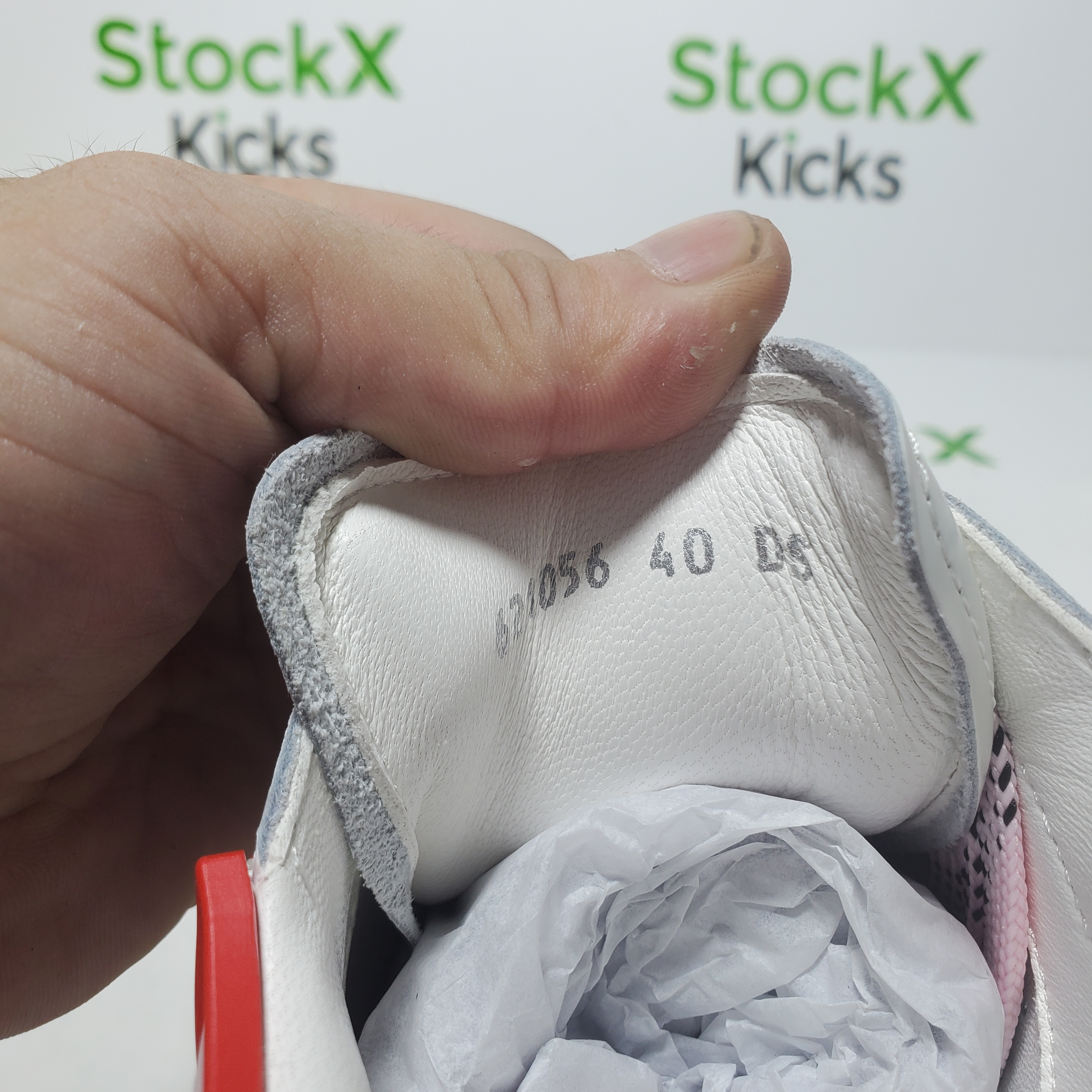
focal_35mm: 31
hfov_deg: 52.2
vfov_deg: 52.5
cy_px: 543
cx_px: 644
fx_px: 1106
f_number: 2.4
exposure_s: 1/229
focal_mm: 4.3
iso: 50
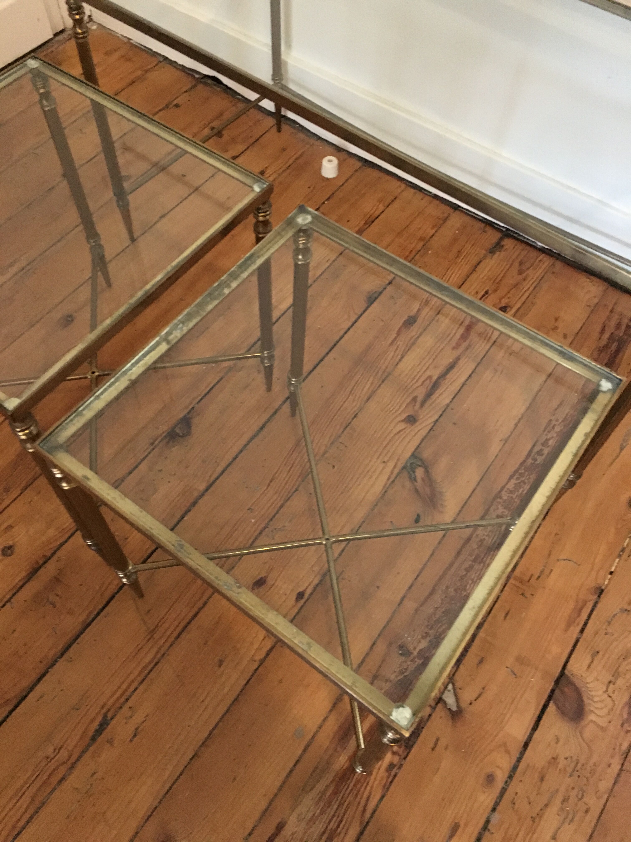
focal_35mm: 29
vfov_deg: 61.7
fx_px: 705
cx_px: 316
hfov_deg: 48.2
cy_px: 421
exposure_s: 1/17
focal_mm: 4.15
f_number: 2.2
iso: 250
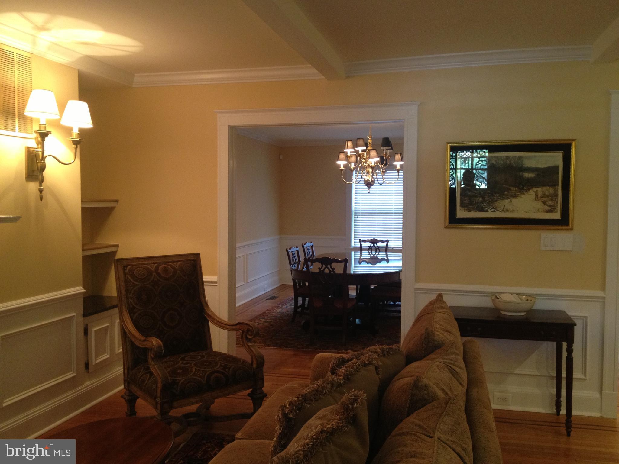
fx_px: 626
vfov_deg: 40.7
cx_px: 310
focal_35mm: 35
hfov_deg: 52.6
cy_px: 232
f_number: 2.4
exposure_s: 1/20
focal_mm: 4.28
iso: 160
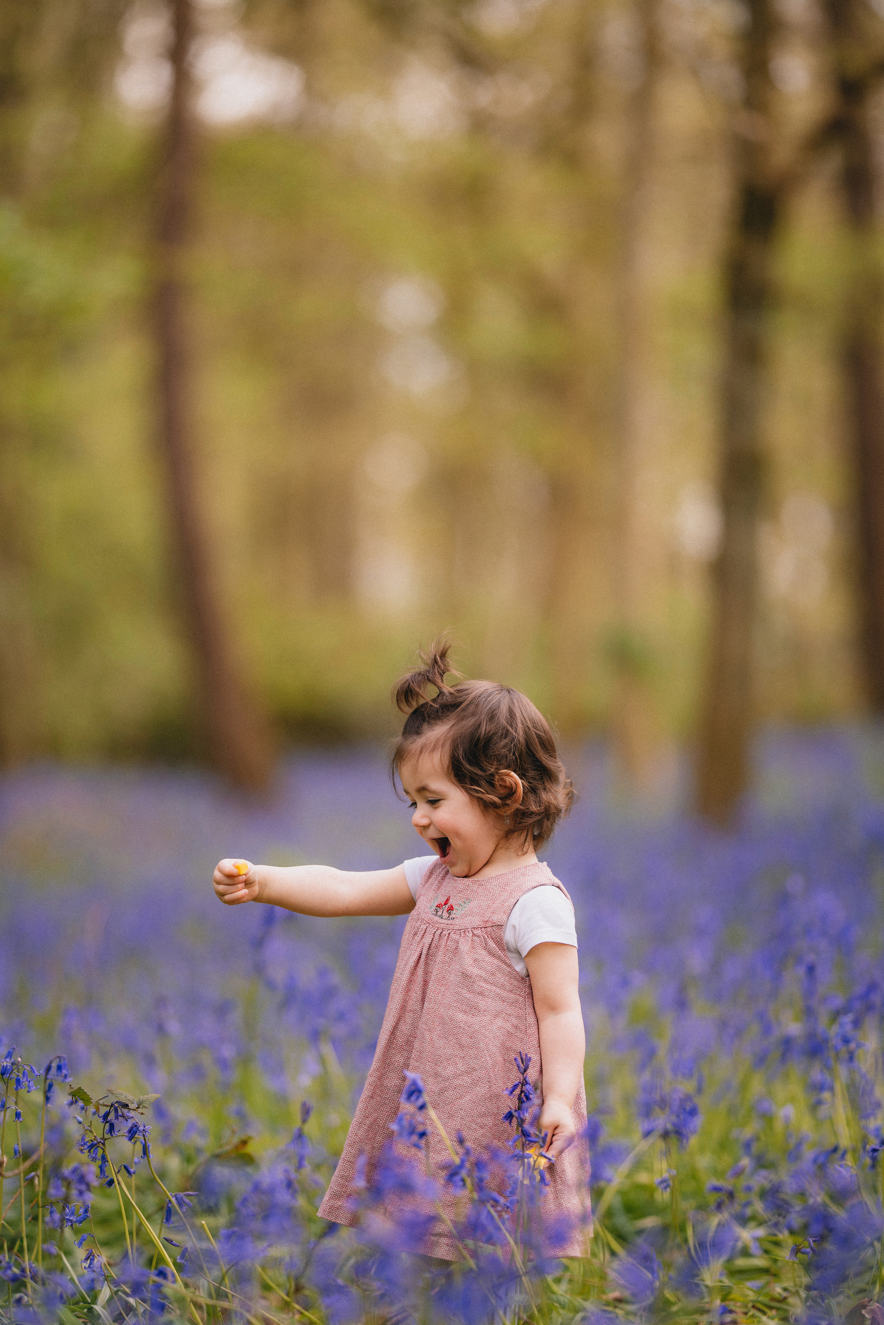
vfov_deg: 15.2
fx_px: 4972
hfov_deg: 10.2
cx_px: 442
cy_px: 662
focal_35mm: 135
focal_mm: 135
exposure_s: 1/400
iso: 80
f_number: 1.8
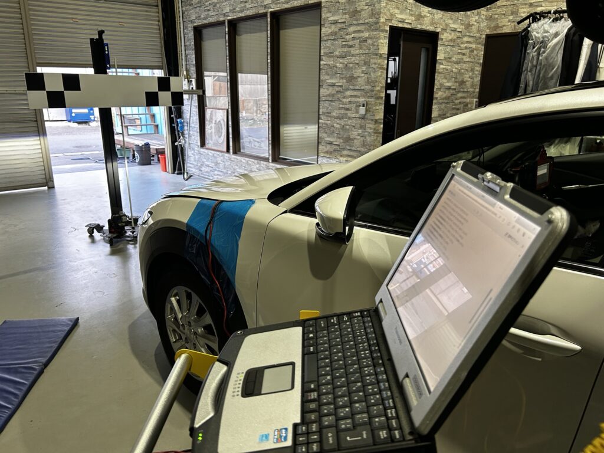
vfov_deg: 53.1
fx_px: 454
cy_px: 226
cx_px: 302
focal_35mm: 26
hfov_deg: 67.3
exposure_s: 1/77
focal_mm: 5.7
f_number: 1.5
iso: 125
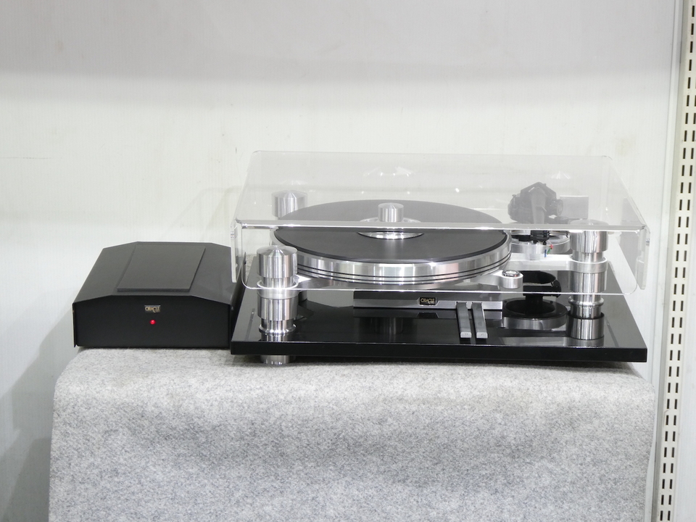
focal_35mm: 84
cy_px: 261
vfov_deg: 17.6
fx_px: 1689
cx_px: 348
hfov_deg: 23.3
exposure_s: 1/6
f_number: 4.8
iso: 200
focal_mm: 15
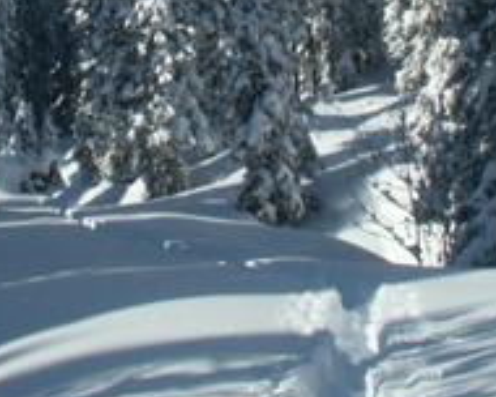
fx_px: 1688
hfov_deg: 16.6
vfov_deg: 13.0
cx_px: 133
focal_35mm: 115
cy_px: -115
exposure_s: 1/250
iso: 50
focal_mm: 5.86
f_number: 8
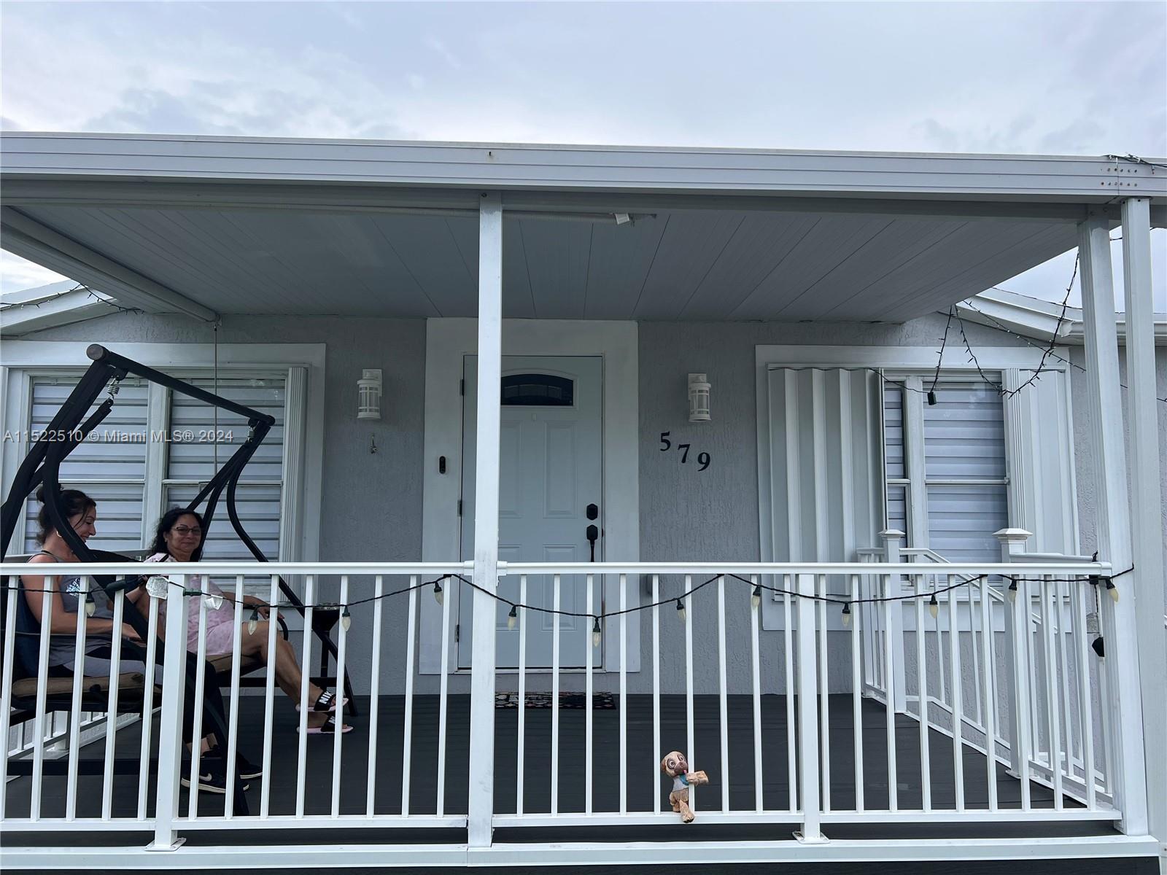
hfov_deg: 67.3
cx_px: 584
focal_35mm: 26
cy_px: 438
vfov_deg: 53.1
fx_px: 877
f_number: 1.5
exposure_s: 1/775
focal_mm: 5.7
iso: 50
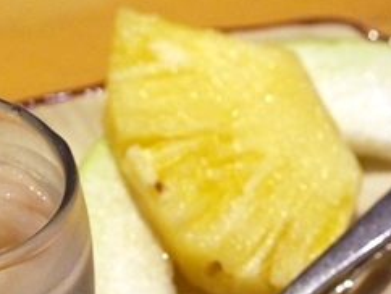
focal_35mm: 238
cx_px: 126
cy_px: 273
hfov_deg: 8.3
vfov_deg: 6.2
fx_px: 2691
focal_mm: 45
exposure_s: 1/60
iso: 1600
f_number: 5
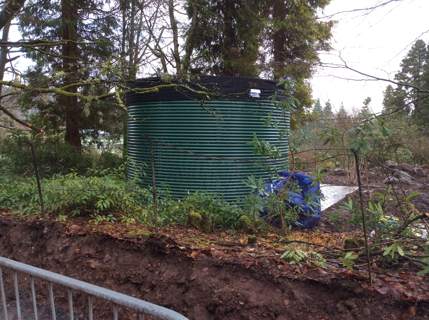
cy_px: 160
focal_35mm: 33
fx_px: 408
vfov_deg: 42.8
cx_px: 214
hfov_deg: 55.4
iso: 32
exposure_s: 1/122
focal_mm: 3.3
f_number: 2.4
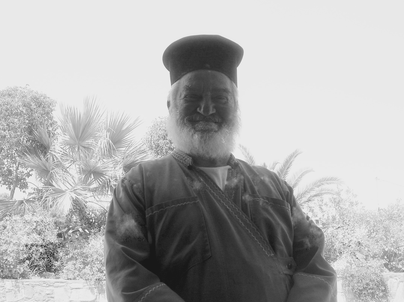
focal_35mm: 36
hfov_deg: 51.4
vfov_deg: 39.6
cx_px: 207
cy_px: 158
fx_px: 420
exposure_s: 1/134
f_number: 4.9
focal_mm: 5.7
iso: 50
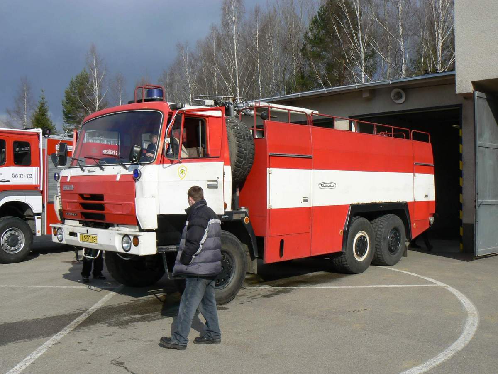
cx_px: 249
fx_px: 518
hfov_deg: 51.4
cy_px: 187
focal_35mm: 36
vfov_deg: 39.7
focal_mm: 6
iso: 80
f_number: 6.3
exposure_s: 1/400
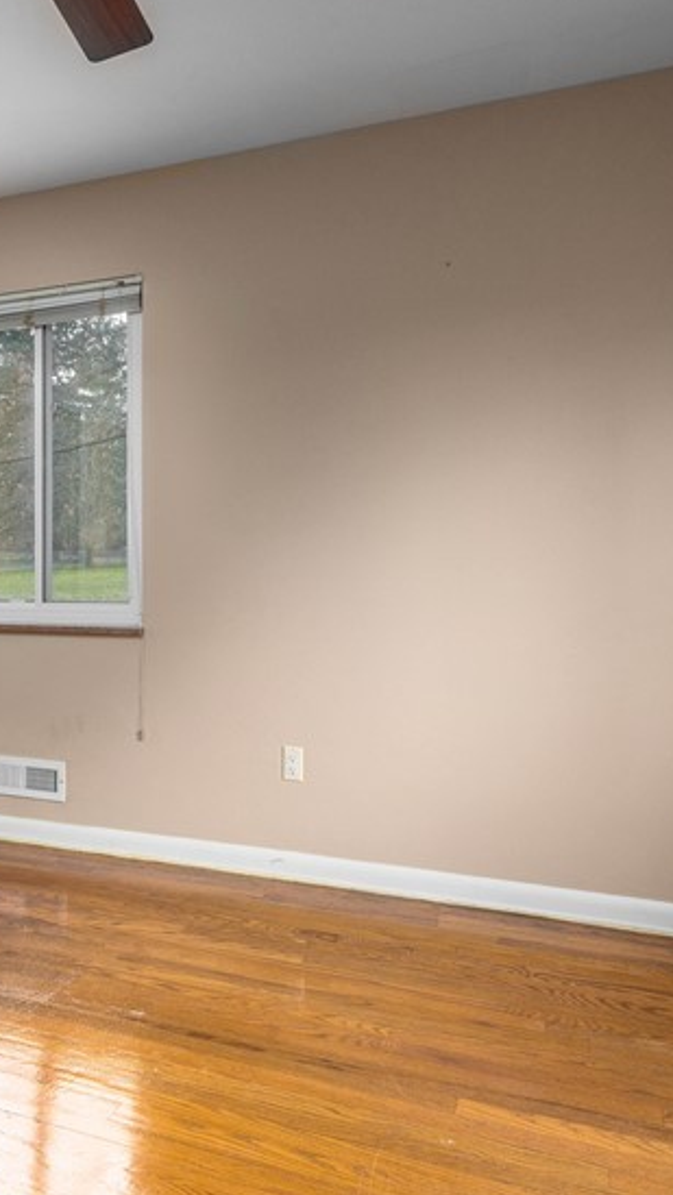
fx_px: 920
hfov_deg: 38.8
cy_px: 598
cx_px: 140
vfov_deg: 66.1
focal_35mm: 29
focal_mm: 14
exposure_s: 1/60
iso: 200
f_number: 8
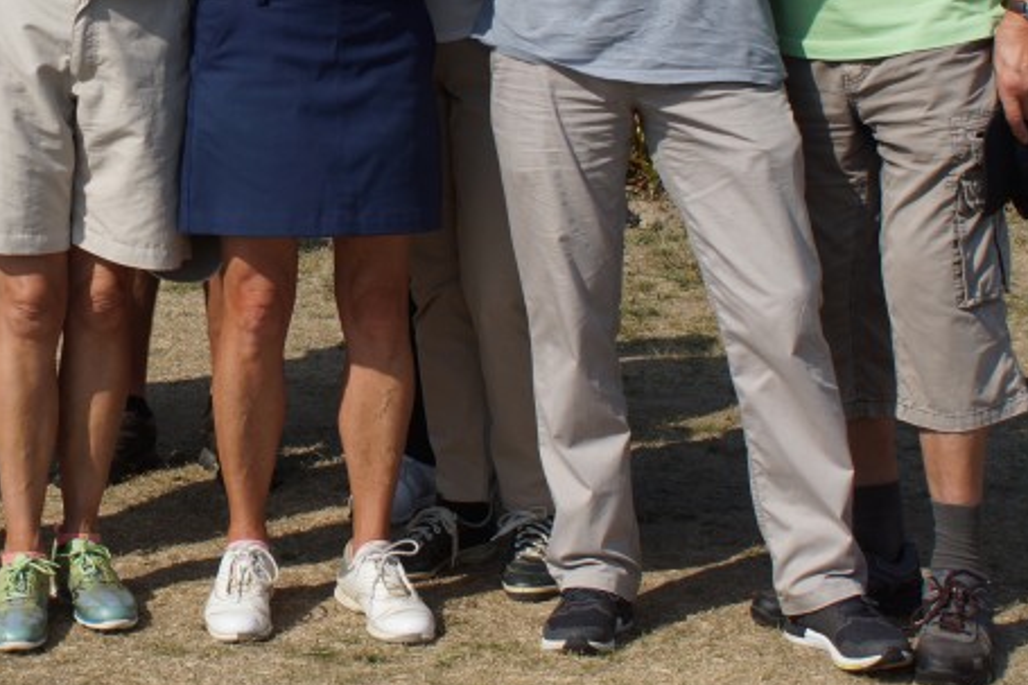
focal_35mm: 118
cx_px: 29
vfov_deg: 11.5
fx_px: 3372
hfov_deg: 17.0
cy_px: 2
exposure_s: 1/400
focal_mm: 35
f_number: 8
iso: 100
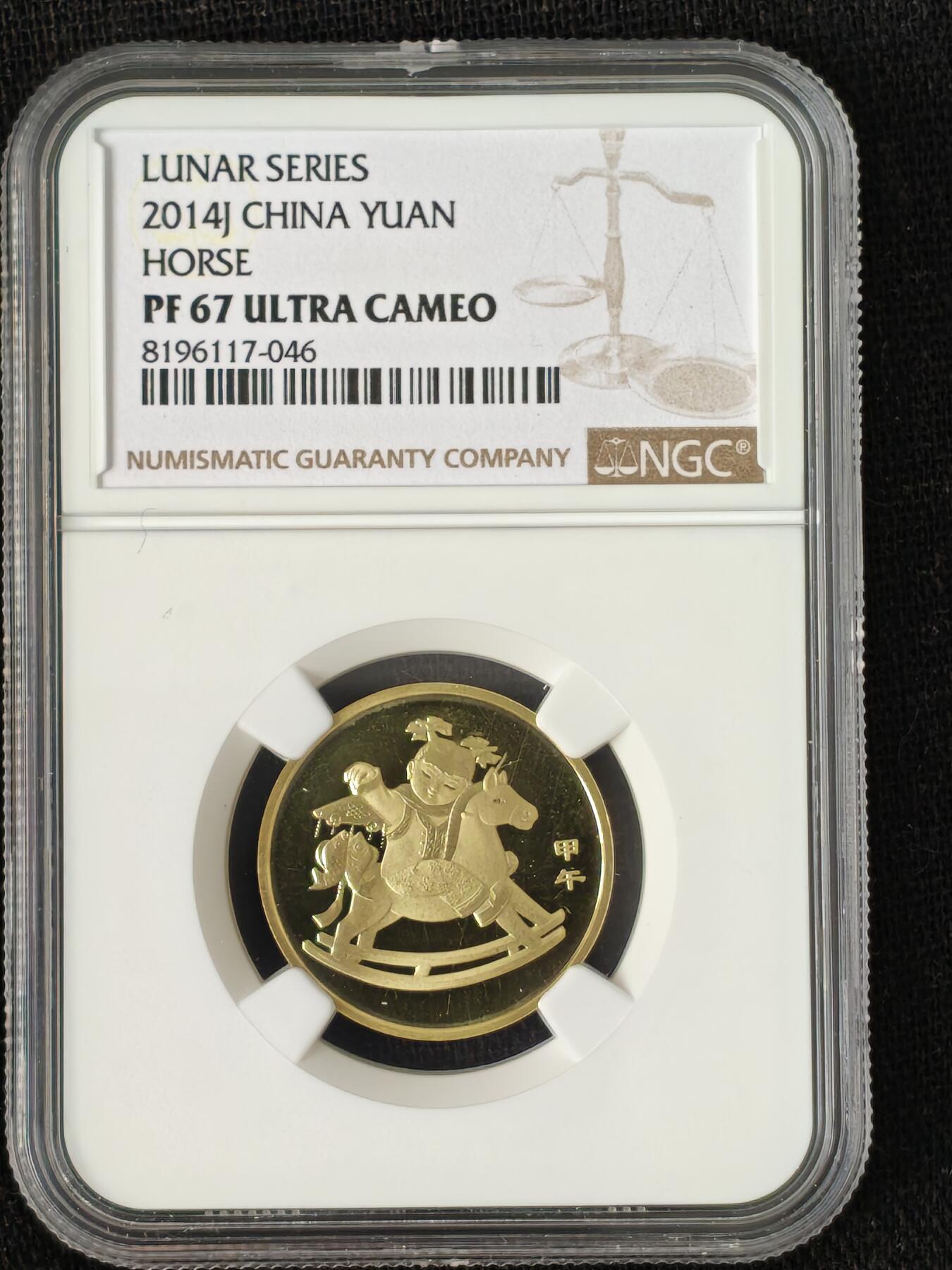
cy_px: 635
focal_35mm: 118
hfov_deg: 12.6
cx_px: 476
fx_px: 4327
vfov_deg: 16.7
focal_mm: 4.94
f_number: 1.5
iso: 64
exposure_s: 1/105
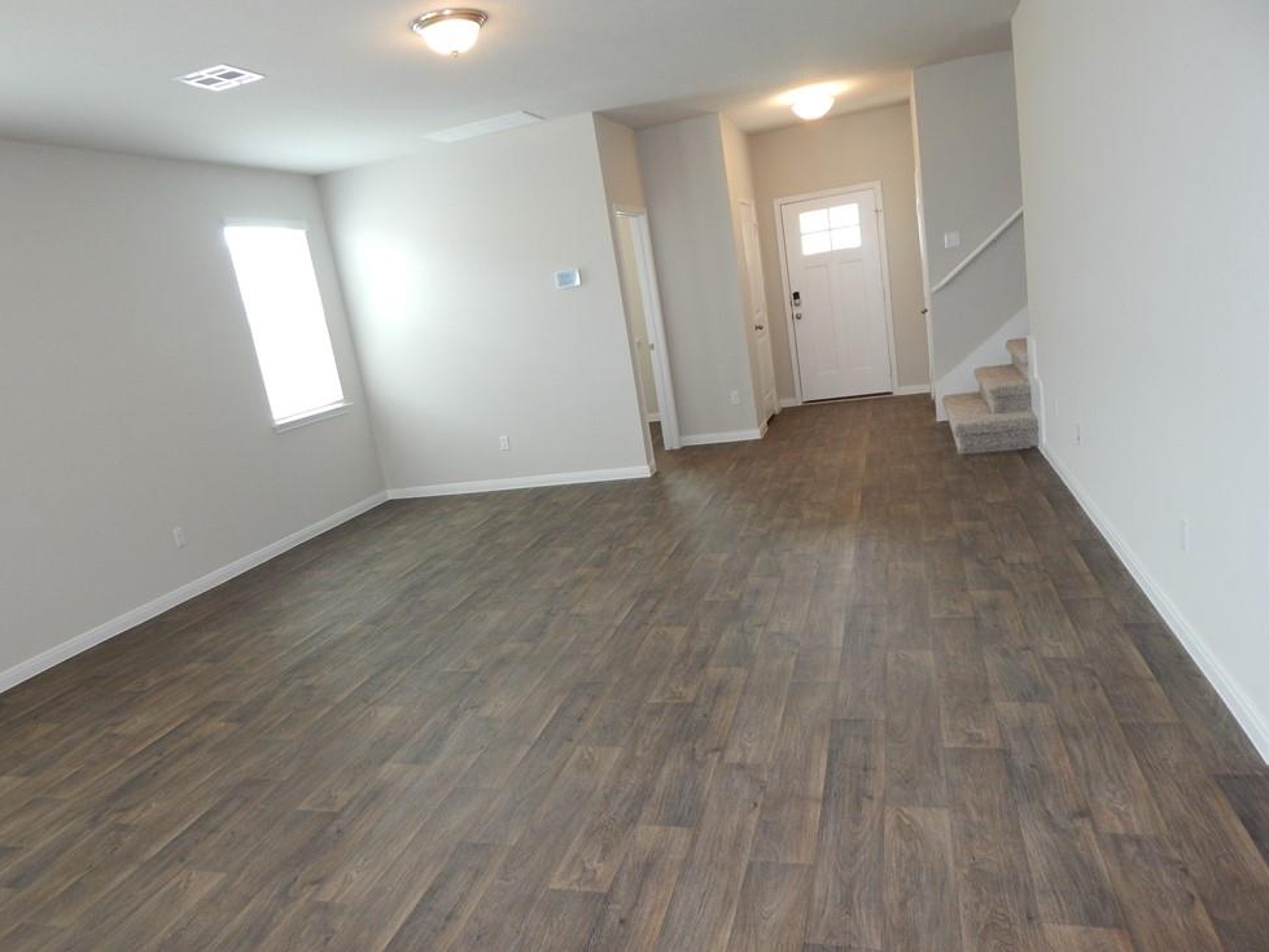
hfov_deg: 73.9
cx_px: 613
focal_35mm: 23
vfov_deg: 58.9
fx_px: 843
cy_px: 488
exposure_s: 1/30
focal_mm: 4
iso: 200
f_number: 3
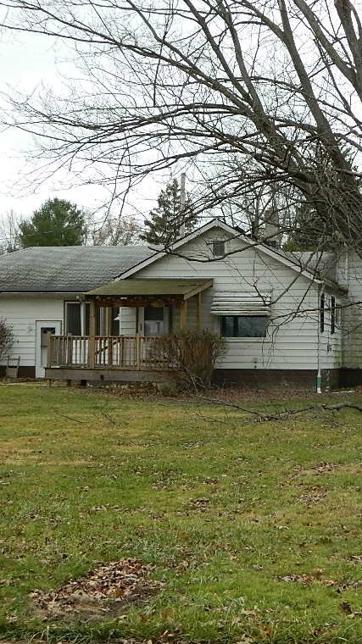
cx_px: 278
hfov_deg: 17.3
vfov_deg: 30.6
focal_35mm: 69
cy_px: 321
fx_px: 1178
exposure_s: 1/400
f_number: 3.6
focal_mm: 8.4
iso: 360
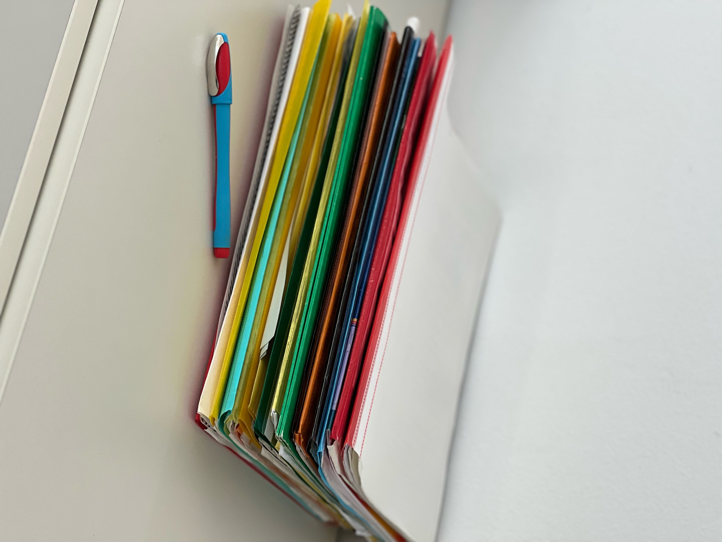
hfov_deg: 25.3
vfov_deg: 19.1
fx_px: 1606
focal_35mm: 77
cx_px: 361
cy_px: 271
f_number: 2.8
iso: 125
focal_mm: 9
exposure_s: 1/121
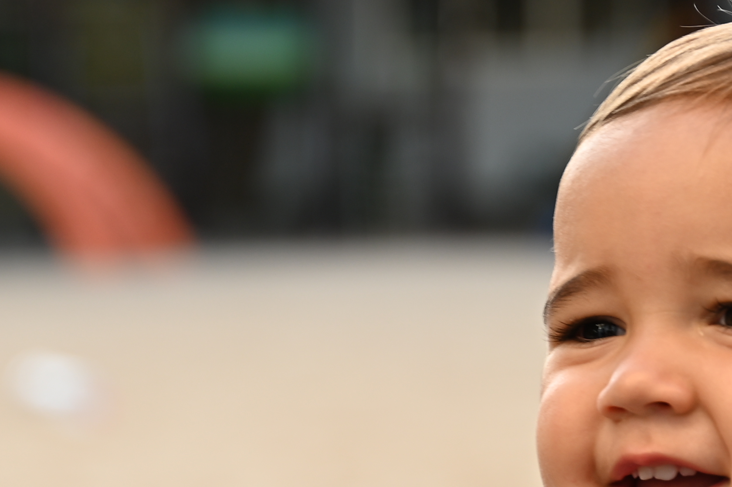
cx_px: 349
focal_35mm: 198
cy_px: 595
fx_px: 4023
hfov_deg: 10.4
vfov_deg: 6.9
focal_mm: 55
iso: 100
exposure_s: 1/200
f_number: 2.8
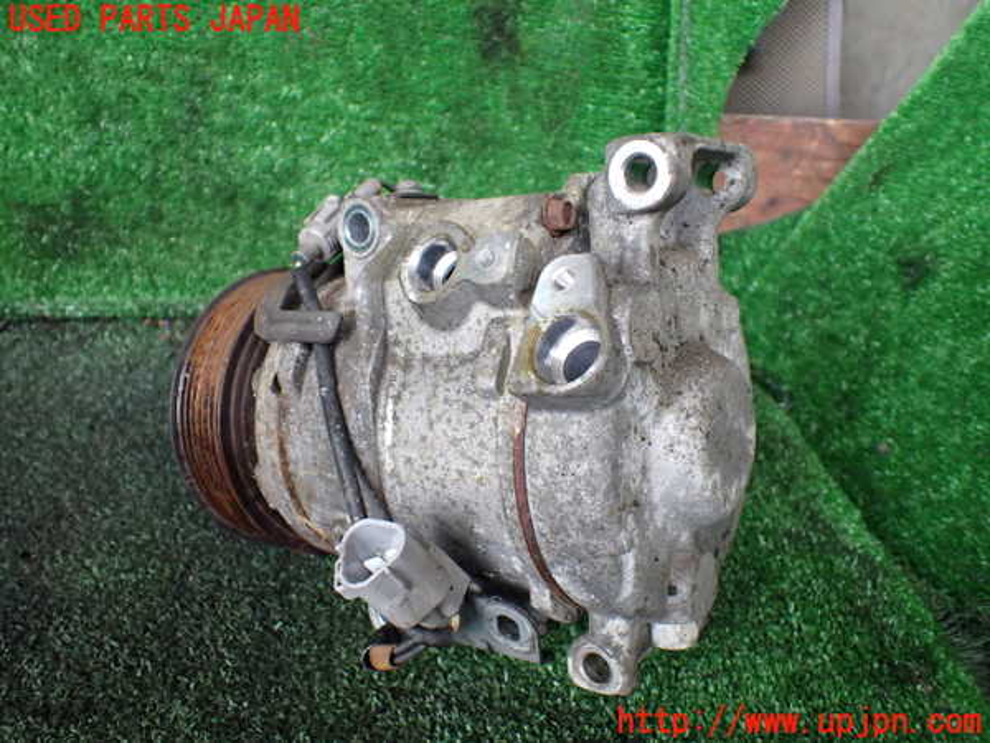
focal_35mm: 30
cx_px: 495
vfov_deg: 46.8
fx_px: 858
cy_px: 372
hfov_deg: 60.0
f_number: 2.3
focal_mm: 5.4
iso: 400
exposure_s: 1/125
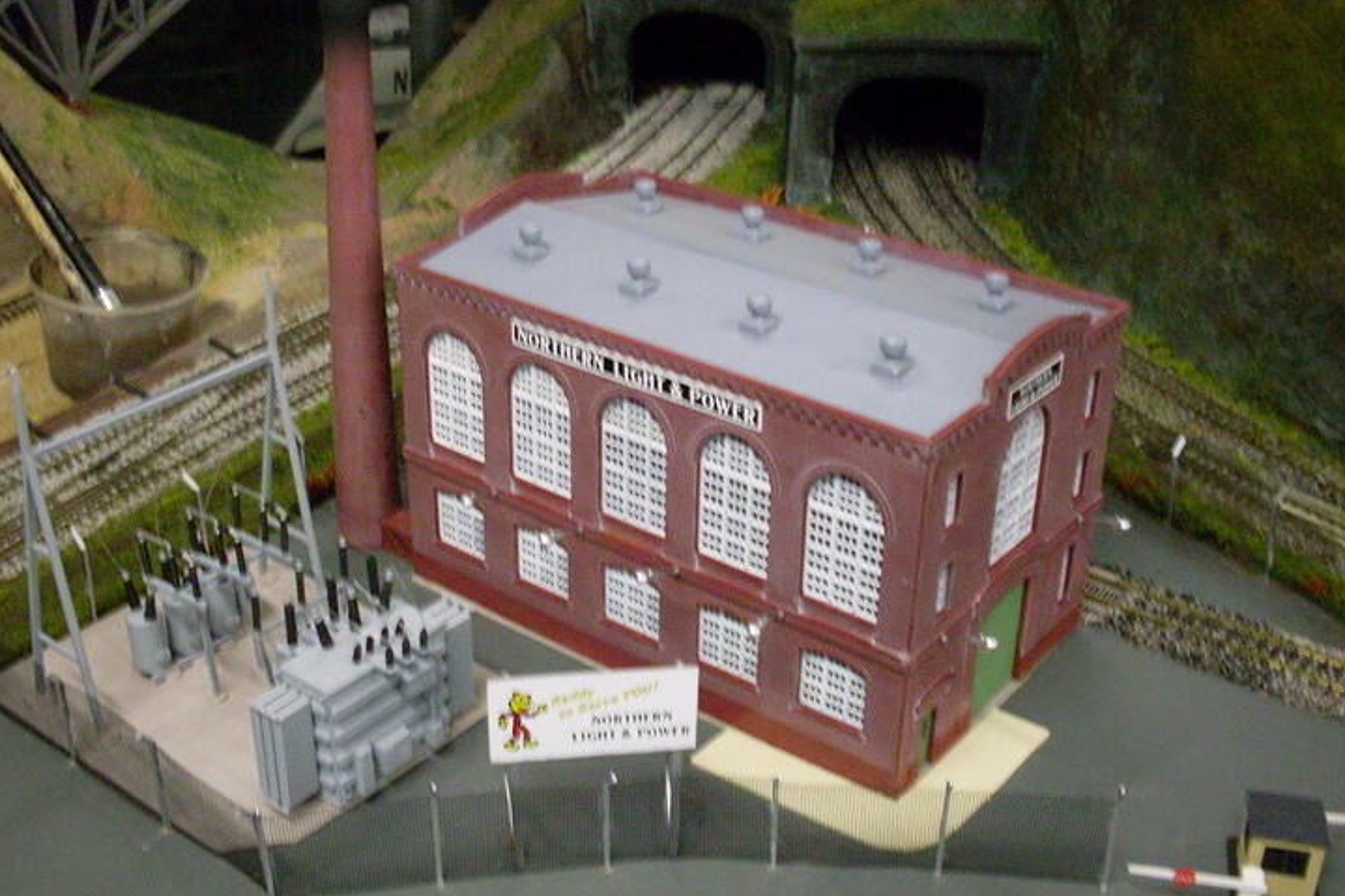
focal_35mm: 44
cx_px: 651
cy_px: 430
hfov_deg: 44.5
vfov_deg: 30.5
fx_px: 1643
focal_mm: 6.3
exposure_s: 1/15
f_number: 2.8
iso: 200
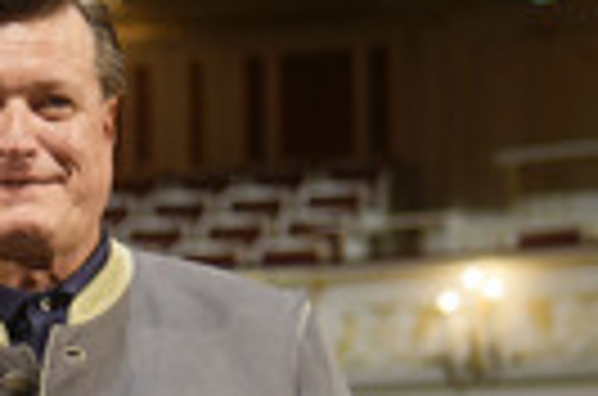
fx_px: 2535
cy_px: 594
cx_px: -223
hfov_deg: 12.9
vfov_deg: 8.7
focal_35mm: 153
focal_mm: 30
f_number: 1.8
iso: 100
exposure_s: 1/30
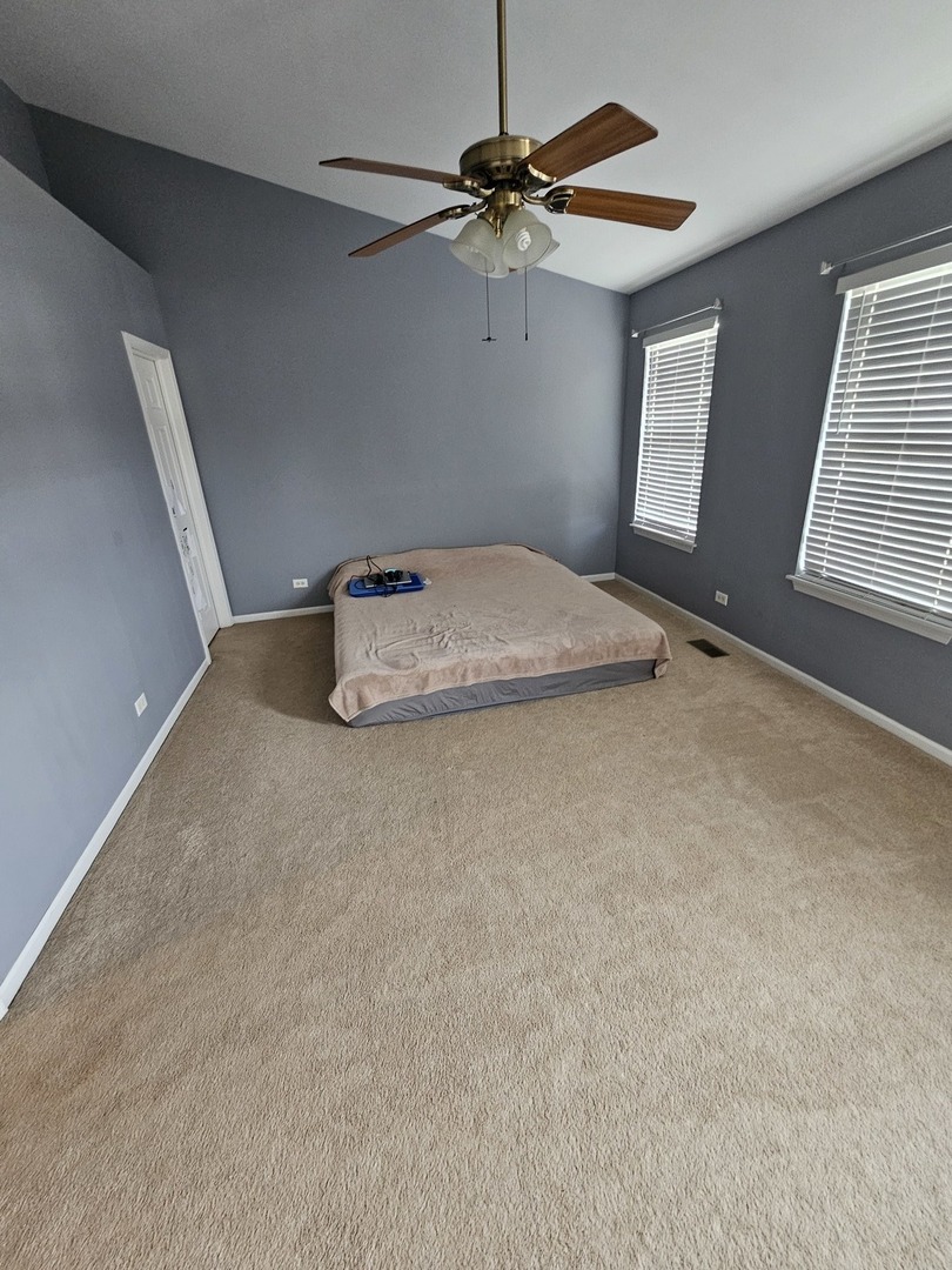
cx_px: 476
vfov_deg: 106.2
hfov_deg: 89.9
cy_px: 635
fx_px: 477
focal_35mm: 13
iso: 320
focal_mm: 2.2
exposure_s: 1/30
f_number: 2.2
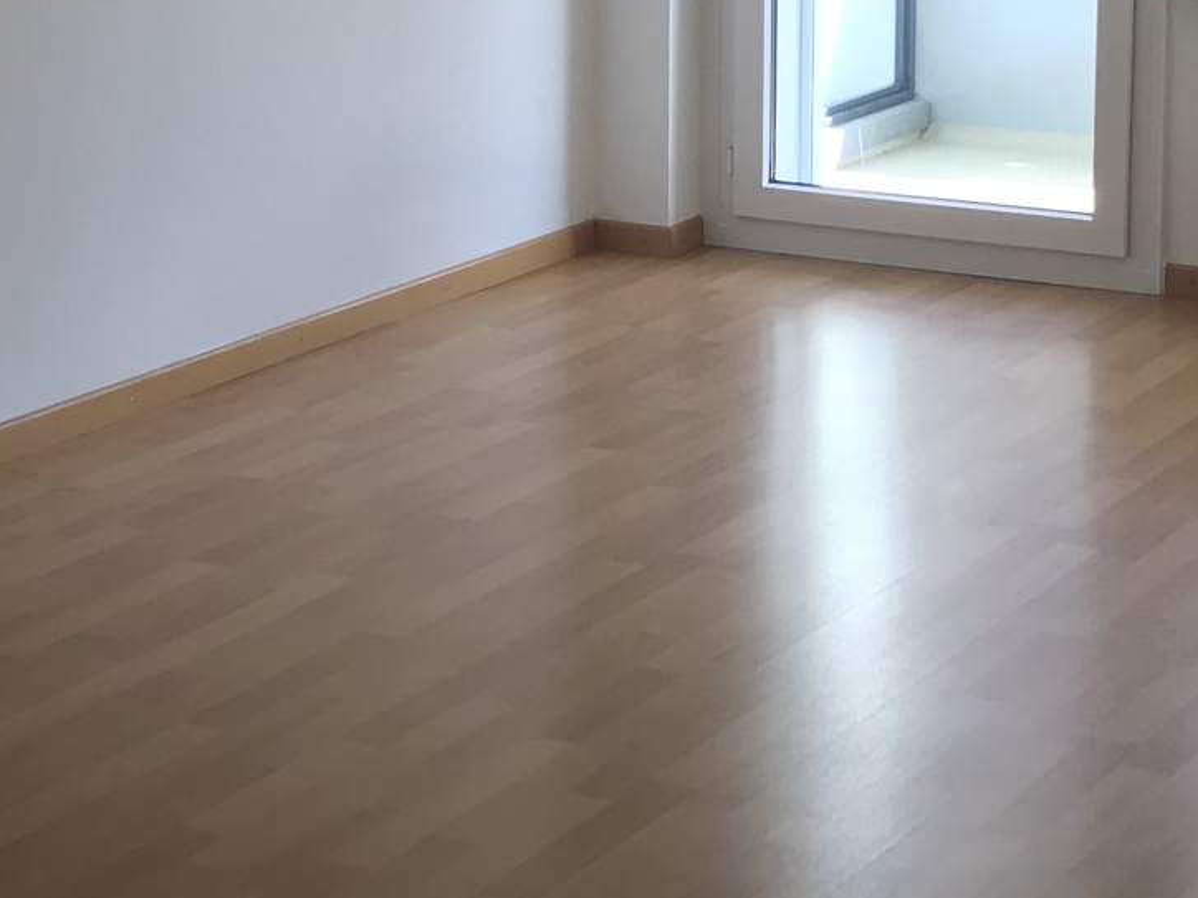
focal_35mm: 99
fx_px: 3426
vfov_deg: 14.7
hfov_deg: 19.8
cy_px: 36
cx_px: 568
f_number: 1.8
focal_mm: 3.99
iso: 25
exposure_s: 1/100
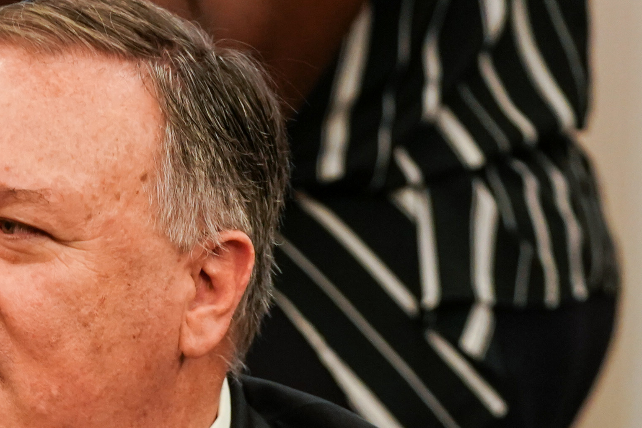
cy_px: 783
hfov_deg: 4.9
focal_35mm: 423
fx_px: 7542
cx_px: 13
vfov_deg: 3.2
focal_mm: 108
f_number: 2.8
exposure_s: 1/320
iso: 2000
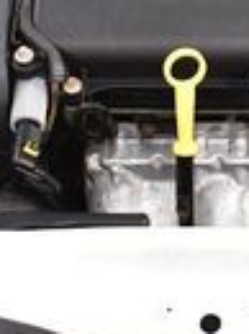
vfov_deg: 11.3
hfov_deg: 8.5
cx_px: 365
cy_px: -76
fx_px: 1645
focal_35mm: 171
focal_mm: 18
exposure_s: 1/125
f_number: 3.5
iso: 1400
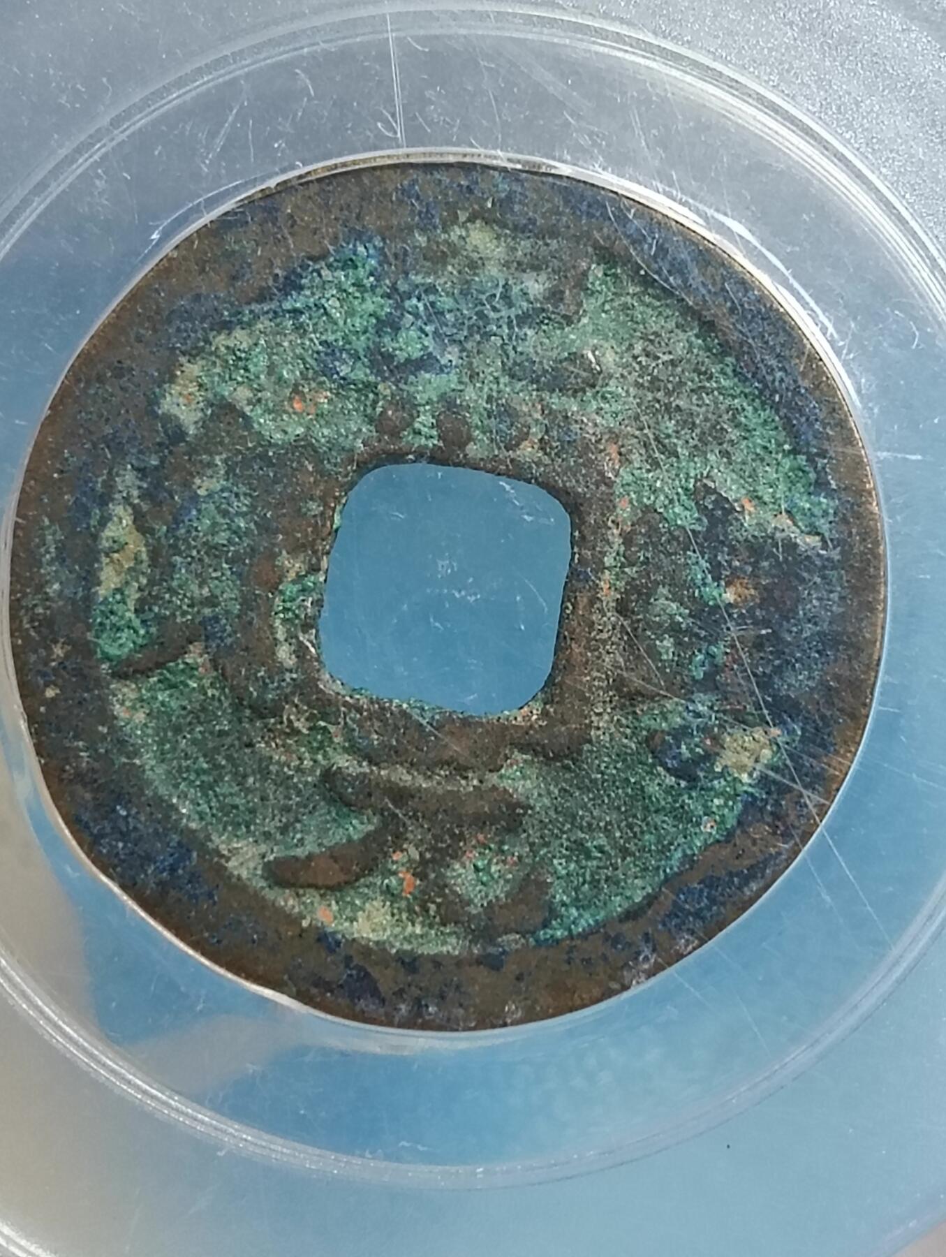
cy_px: 628
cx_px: 473
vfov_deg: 22.5
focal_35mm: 87
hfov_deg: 17.0
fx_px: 3163
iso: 200
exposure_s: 1/33.3
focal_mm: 3.98
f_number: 1.8
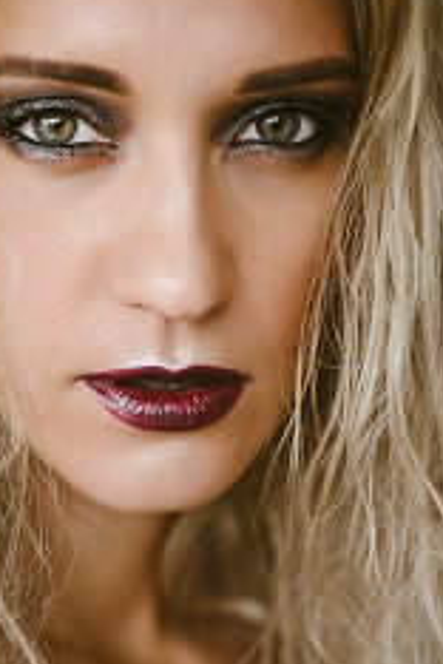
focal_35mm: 83
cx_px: 101
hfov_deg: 16.4
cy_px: 488
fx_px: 1532
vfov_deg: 24.2
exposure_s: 1/250
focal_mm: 50
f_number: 2.8
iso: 250
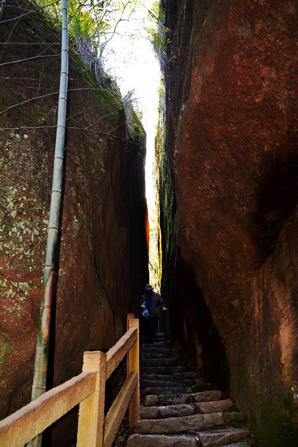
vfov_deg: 67.4
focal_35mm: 27
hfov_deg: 48.0
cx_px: 149
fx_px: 335
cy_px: 224
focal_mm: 18
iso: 400
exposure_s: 1/80
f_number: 3.5
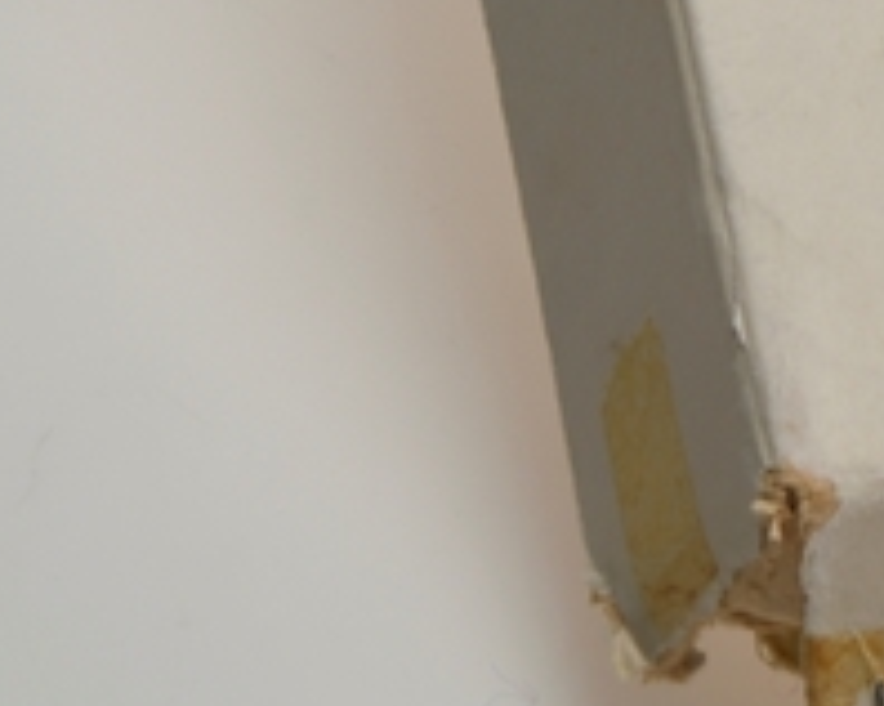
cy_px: -487
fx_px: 7737
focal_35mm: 296
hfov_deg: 6.1
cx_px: 2554
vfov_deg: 5.2
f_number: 13
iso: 64
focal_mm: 52
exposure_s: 1/160
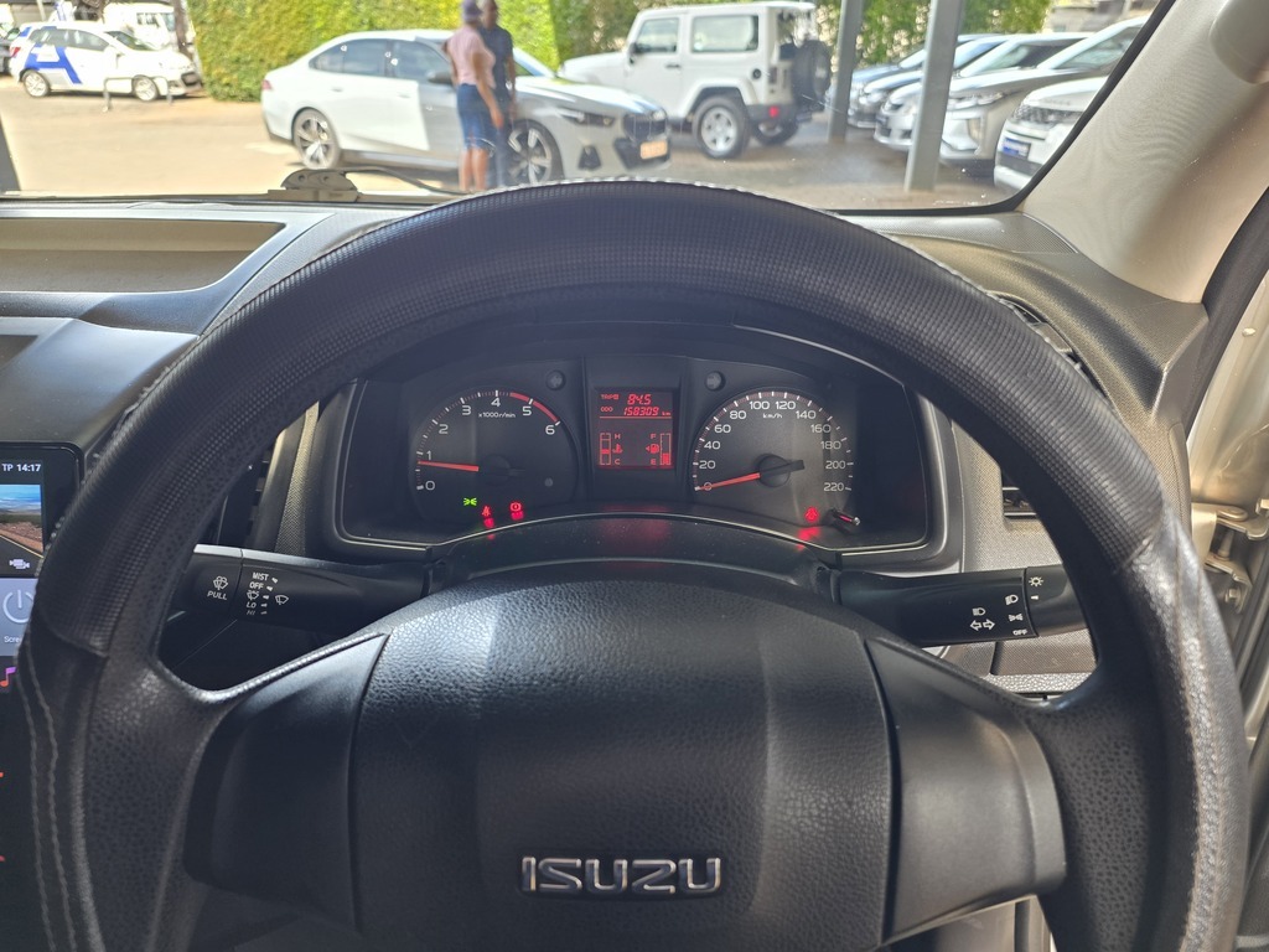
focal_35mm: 23
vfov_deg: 58.9
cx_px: 634
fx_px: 843
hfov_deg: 73.9
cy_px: 476
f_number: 1.7
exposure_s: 1/100
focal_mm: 6.25
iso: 250
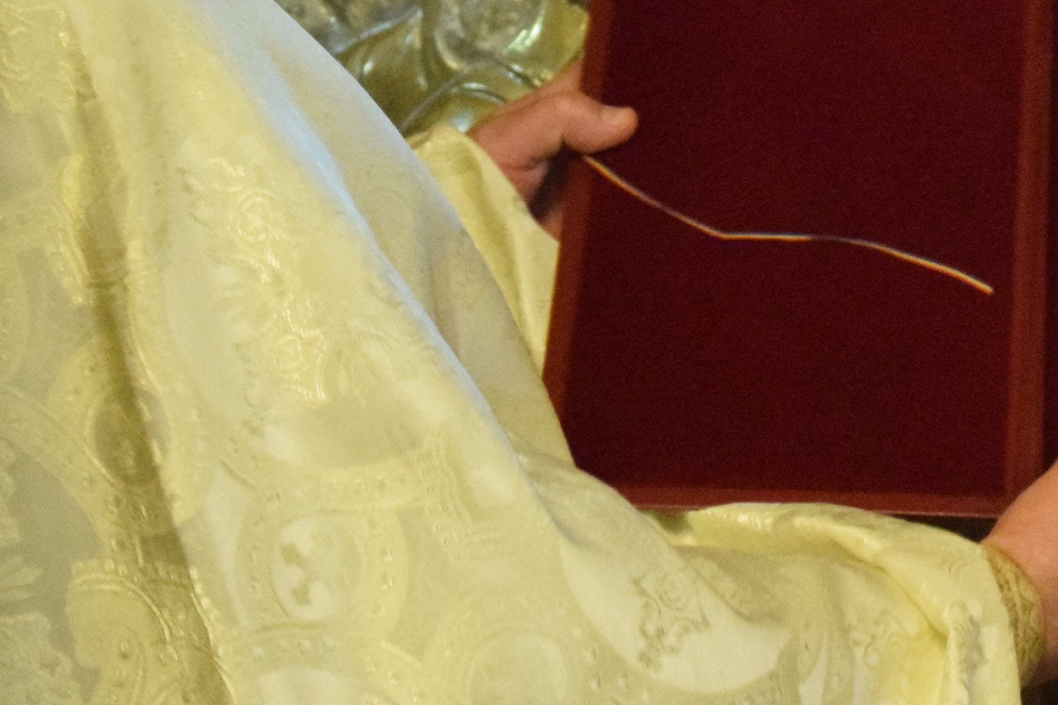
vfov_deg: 7.8
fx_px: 5142
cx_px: 1262
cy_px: 146
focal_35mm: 175
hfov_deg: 11.5
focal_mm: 32
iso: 6400
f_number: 4.2
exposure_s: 1/40
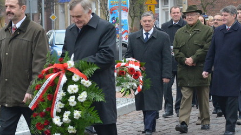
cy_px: 90
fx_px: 1118
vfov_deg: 6.9
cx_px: 105
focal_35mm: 175
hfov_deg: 12.3
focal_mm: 70
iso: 1600
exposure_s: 1/640
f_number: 5.6
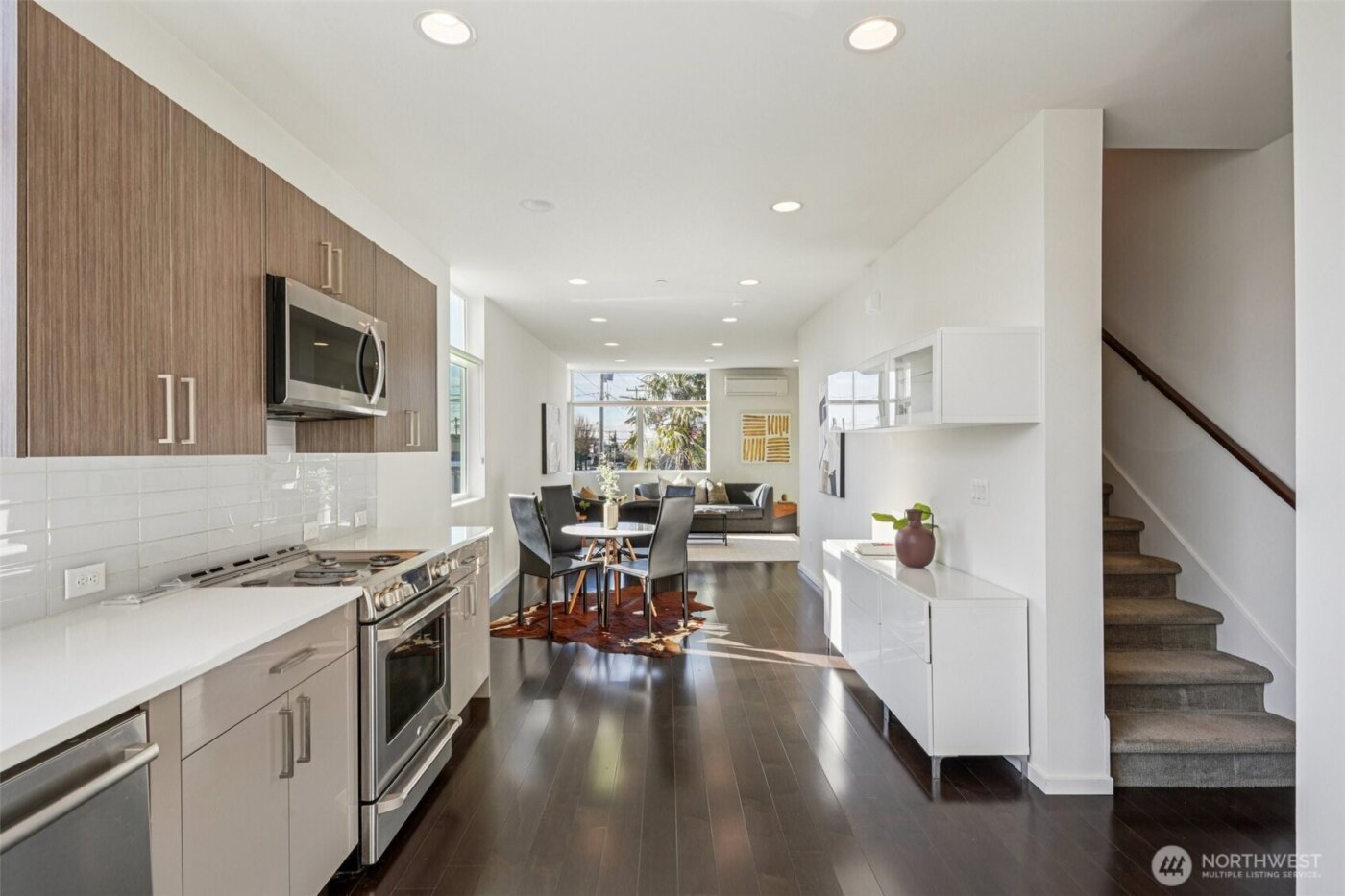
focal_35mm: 17
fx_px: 635
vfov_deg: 70.4
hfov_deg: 93.3
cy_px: 448
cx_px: 672
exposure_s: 1/125
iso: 400
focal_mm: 17
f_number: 8
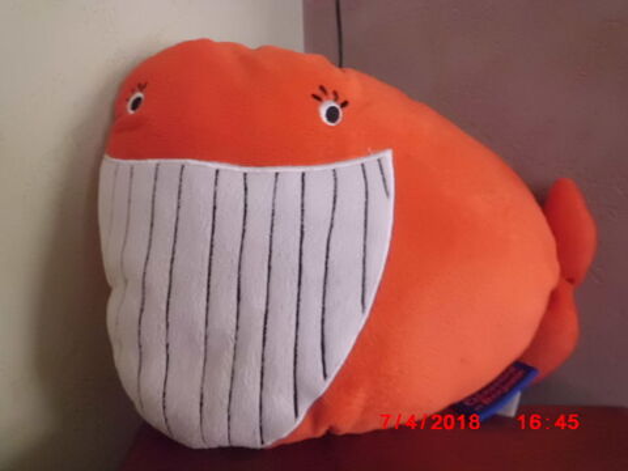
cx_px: 314
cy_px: 236
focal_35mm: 26
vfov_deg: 53.1
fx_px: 472
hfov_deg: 67.3
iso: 800
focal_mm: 4.6
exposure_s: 1/25
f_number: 3.2
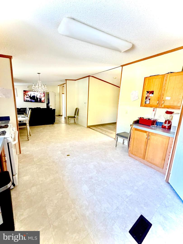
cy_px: 122
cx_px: 92
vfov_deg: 102.1
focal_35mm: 14
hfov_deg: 85.7
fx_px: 99
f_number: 2.2
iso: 320
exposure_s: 1/111
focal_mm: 2.22
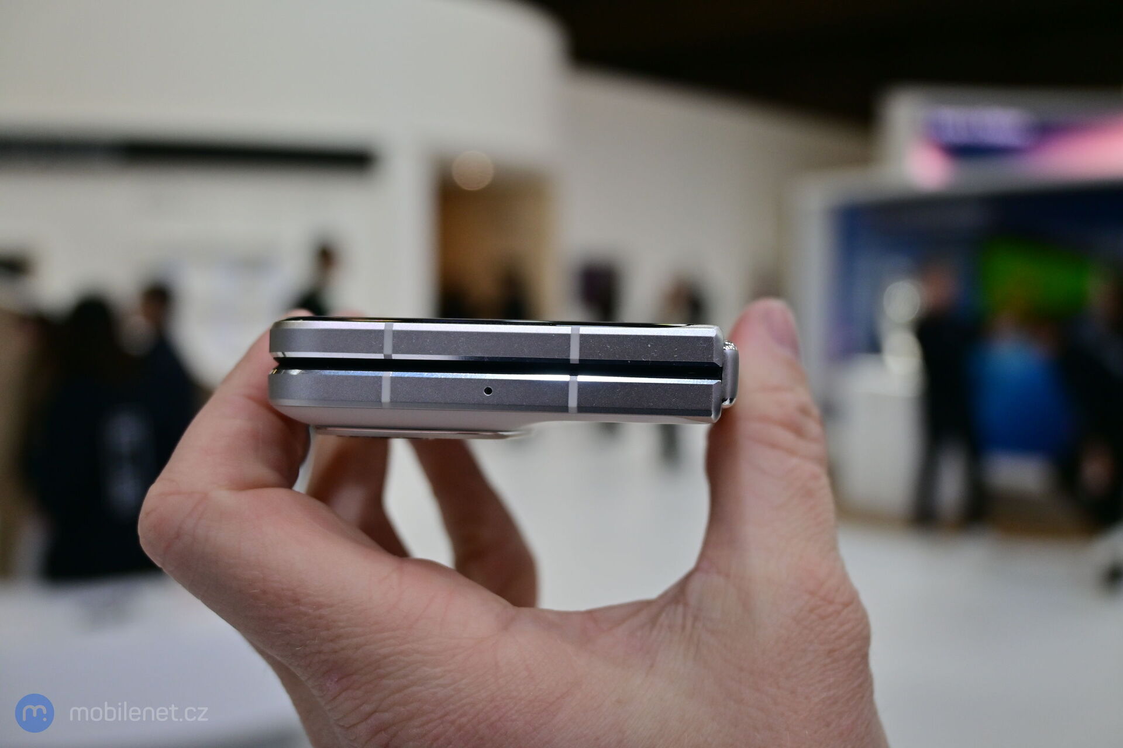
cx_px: 562
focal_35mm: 40
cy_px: 374
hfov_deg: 48.7
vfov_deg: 33.6
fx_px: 1240
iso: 400
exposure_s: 1/400
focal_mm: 26.5
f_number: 4.5
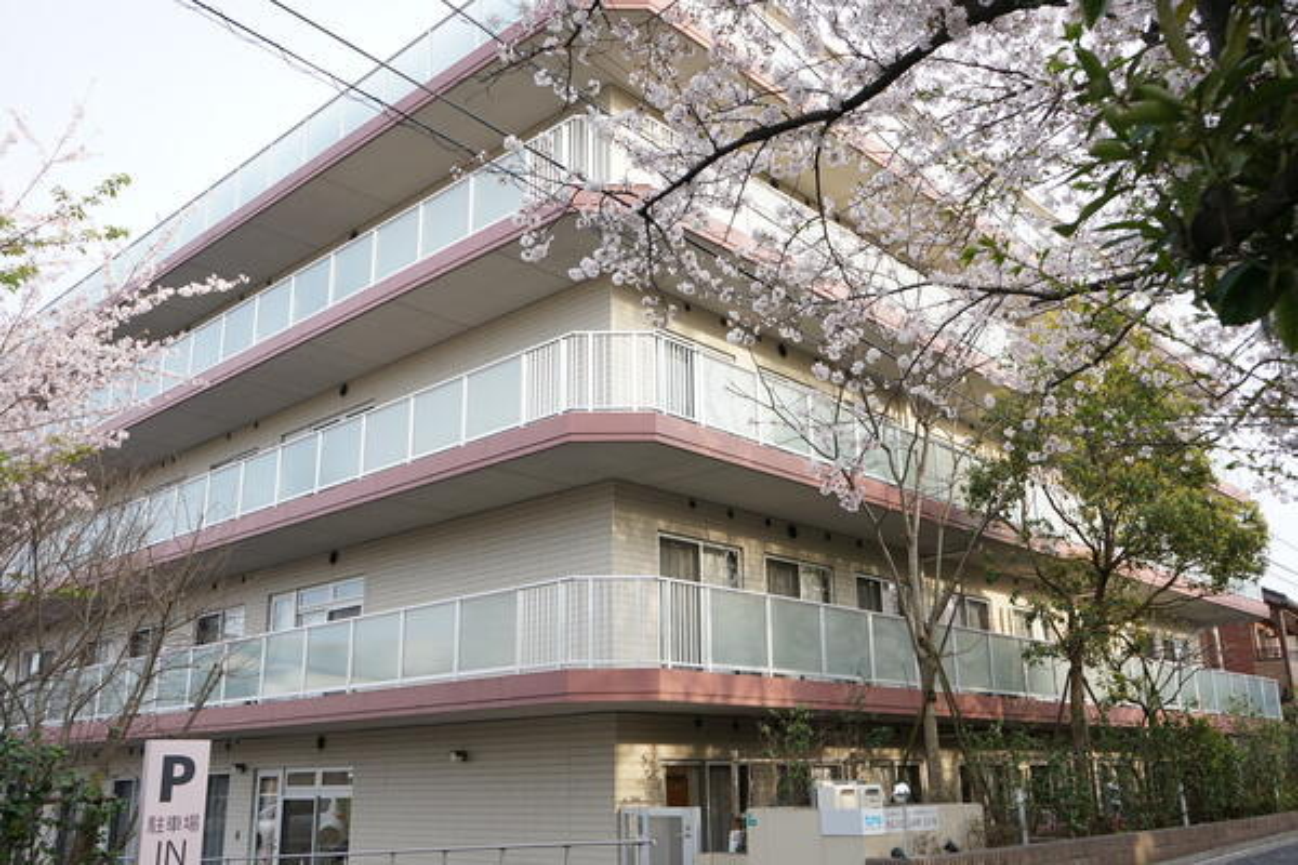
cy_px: 432
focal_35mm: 31
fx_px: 1118
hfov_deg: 60.3
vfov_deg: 42.3
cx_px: 649
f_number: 7.1
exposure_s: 1/200
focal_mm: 31
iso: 400
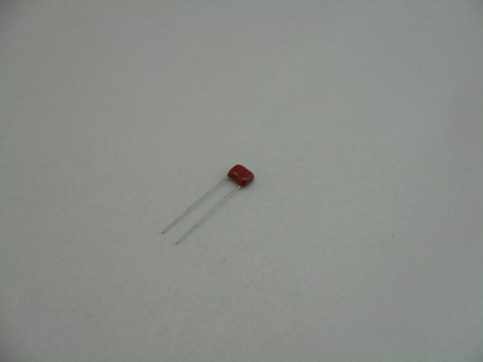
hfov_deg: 22.0
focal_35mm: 89
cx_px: 242
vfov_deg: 16.6
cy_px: 181
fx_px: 1242
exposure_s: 1/60
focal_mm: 15.9
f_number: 5.6
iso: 100
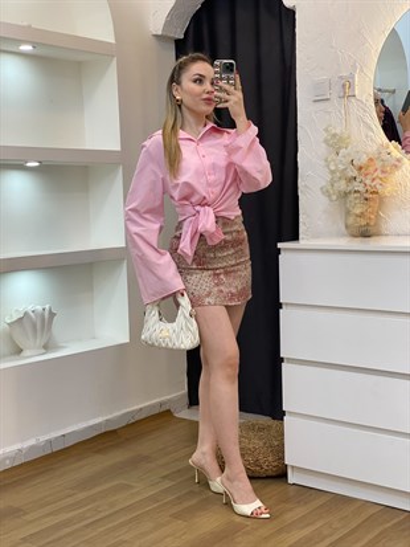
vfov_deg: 36.8
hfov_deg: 28.0
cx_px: 205
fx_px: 821
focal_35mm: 52
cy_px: 274
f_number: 2
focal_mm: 6
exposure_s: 1/100
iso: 80
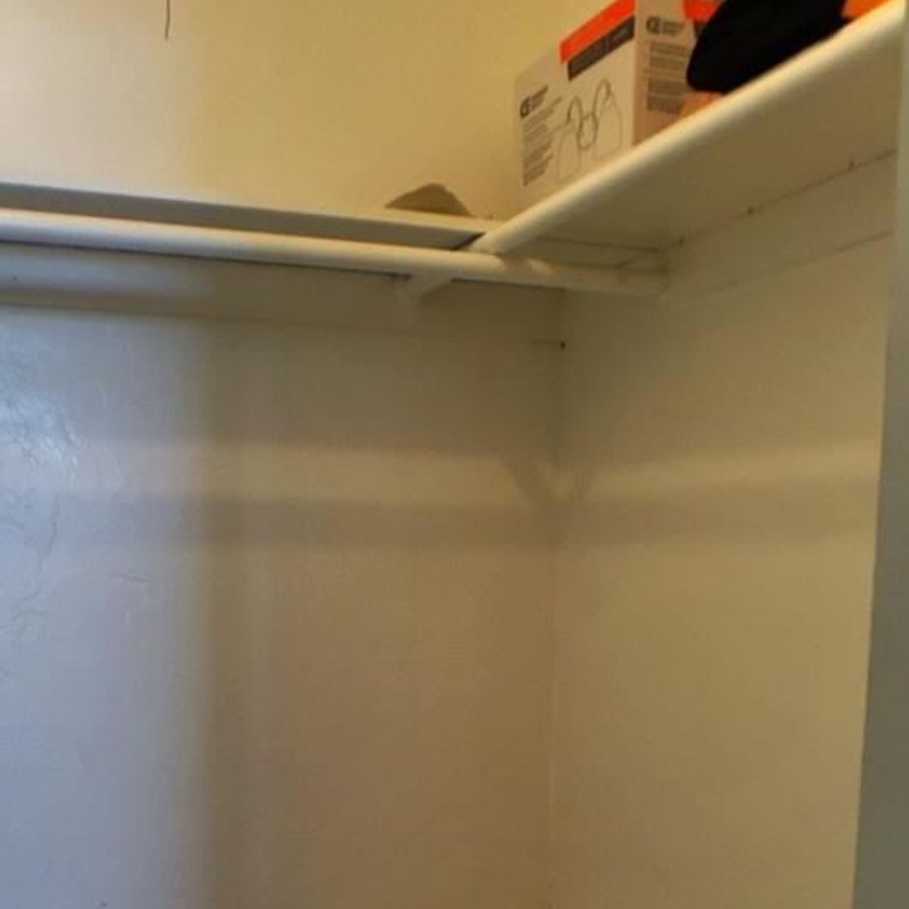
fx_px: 1723
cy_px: 763
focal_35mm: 58
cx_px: 246
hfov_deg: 29.2
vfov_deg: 28.7
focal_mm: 4.15
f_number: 2.2
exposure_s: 1/40
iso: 32
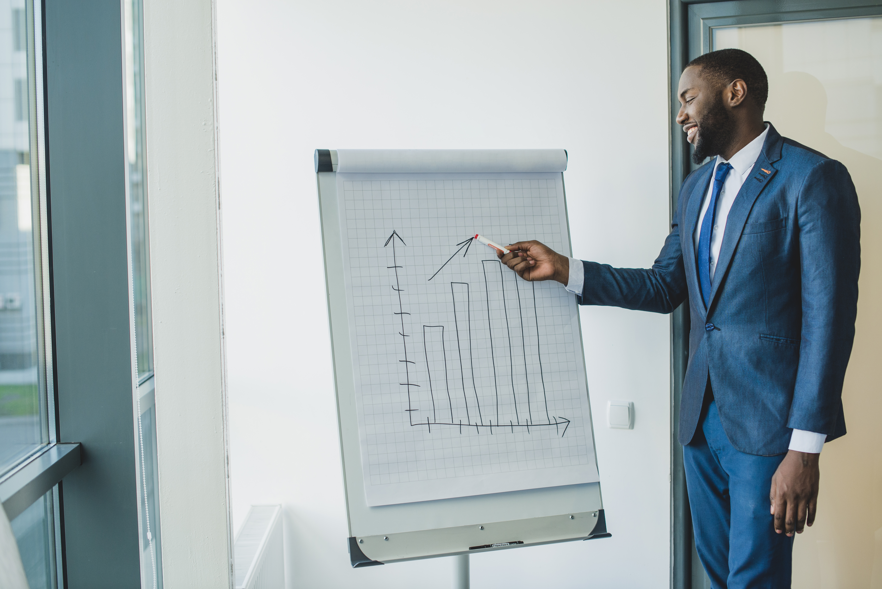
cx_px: 441
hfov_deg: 39.6
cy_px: 294
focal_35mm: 50
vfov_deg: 27.0
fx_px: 1225
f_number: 2.8
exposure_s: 1/320
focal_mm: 50
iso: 500
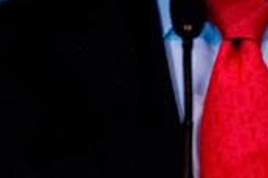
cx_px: 257
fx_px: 4522
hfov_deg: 3.4
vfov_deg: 2.3
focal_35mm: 608
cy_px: -106
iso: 8000
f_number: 5
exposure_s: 1/160
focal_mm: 162
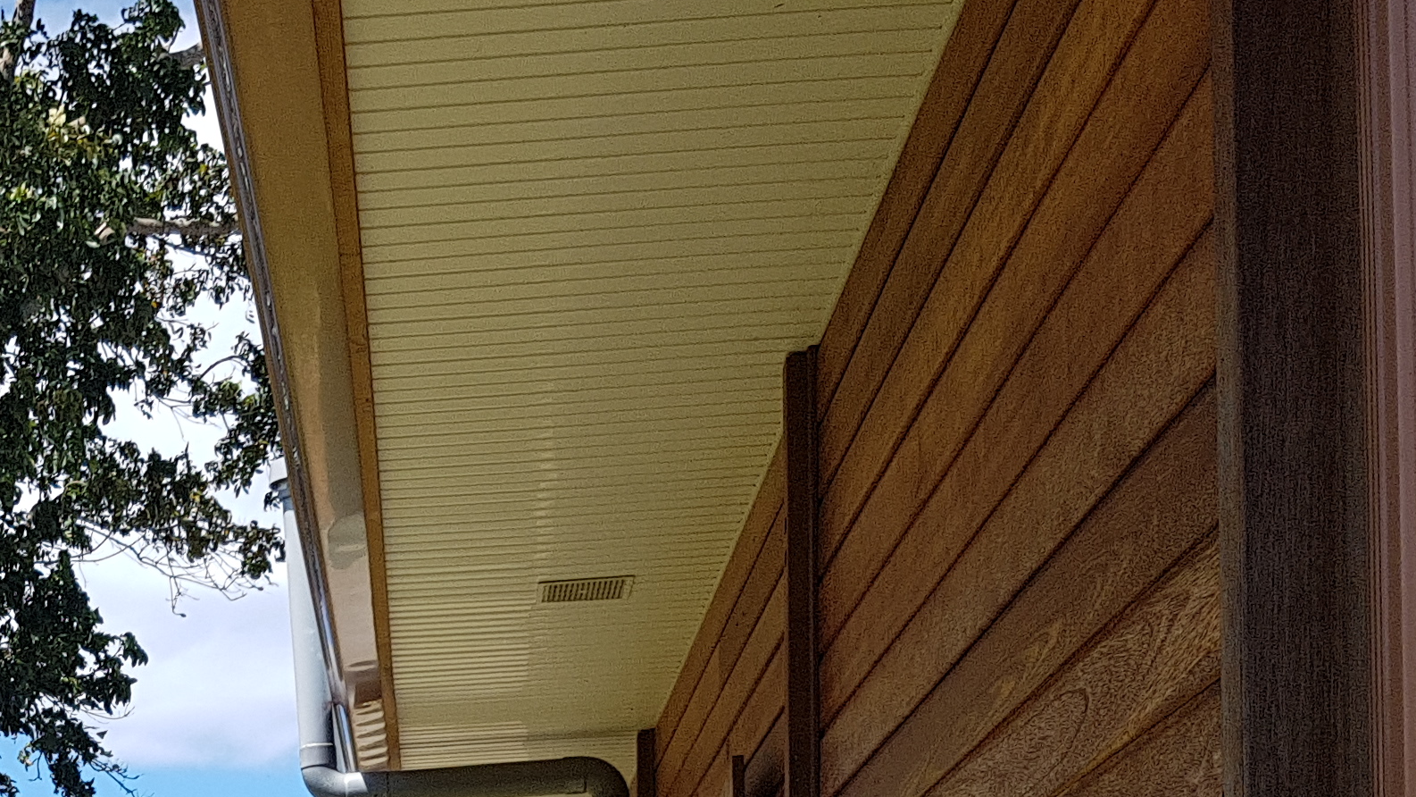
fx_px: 2703
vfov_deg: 15.0
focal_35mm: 72
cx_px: 143
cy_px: 1345
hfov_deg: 28.2
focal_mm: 4.2
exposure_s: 1/1560
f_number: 1.7
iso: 40
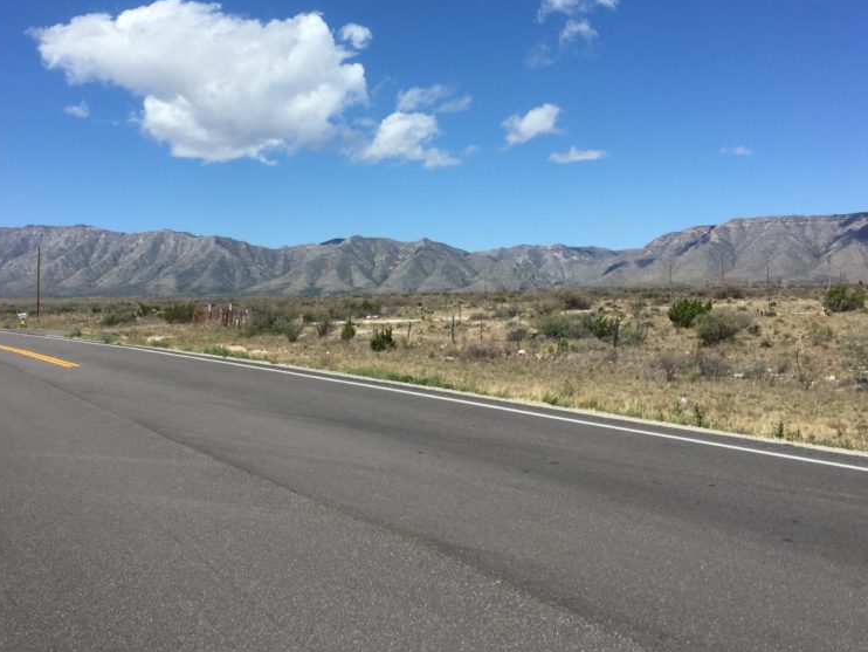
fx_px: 1003
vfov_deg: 35.7
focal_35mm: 40
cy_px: 222
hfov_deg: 46.7
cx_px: 400
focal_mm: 4.15
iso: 32
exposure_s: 1/3049
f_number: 2.2
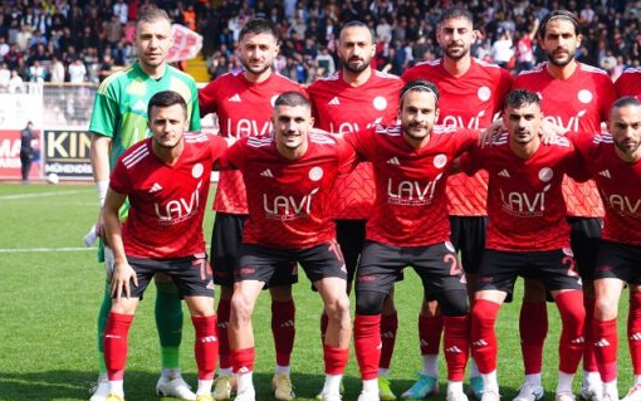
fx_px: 2359
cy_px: 138
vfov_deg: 9.7
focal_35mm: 135
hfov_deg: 15.5
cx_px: 408
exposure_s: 1/1250
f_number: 2.8
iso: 160
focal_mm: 59
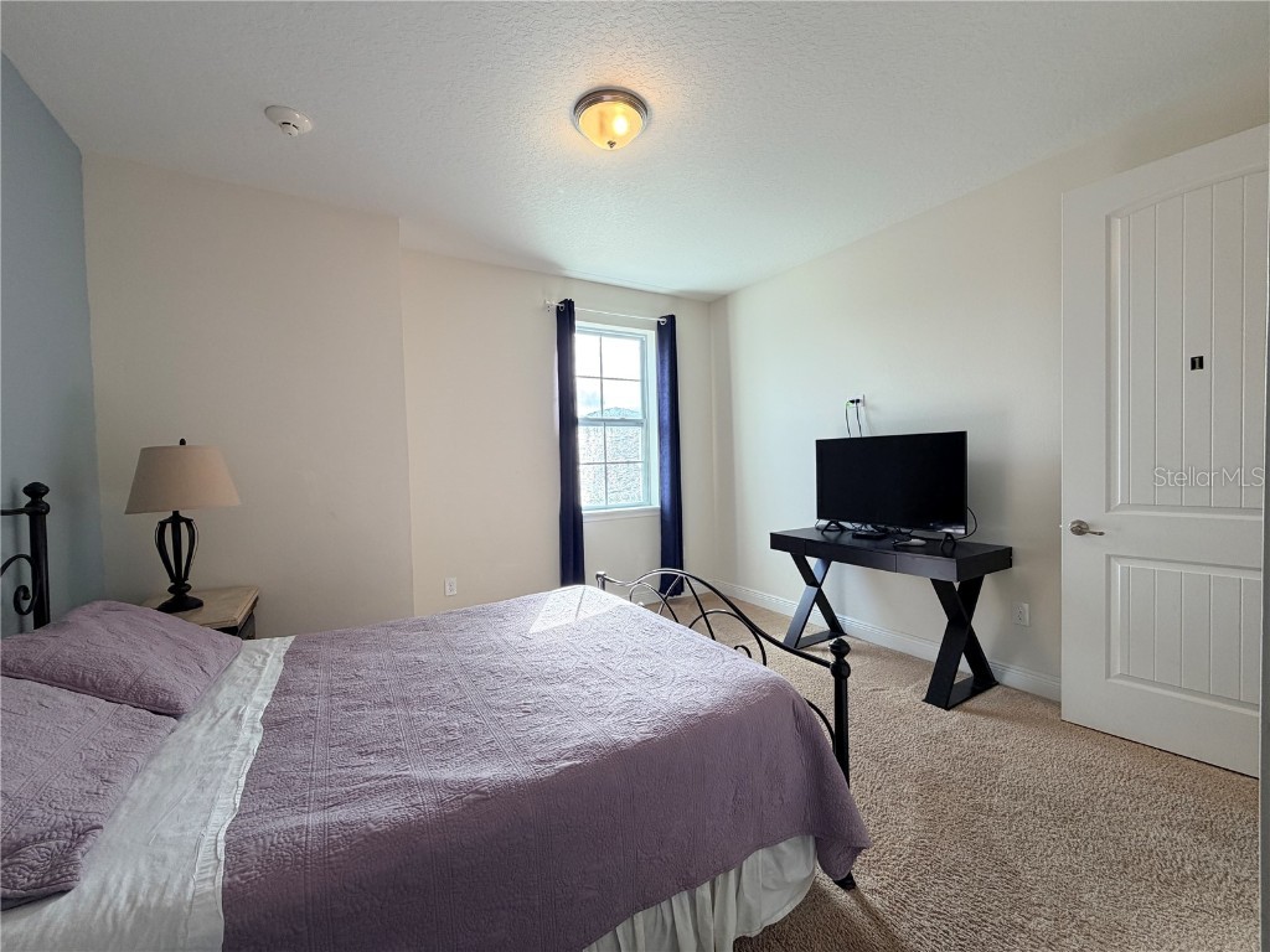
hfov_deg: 102.1
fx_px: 514
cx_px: 635
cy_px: 476
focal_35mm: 14
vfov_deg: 85.7
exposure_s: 1/120
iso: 64
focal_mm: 2.22
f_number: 2.2
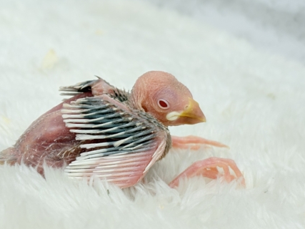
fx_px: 687
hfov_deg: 25.0
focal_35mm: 78
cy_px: 105
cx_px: 130
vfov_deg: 18.9
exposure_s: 1/50
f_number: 1.6
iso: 25
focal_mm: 5.96
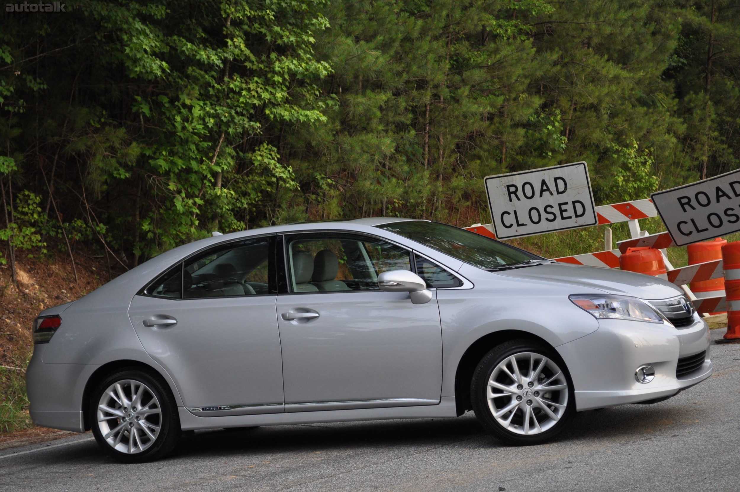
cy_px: 246
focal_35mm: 82
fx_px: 1694
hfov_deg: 24.6
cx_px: 370
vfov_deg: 16.5
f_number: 5.6
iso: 360
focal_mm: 55
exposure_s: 1/125
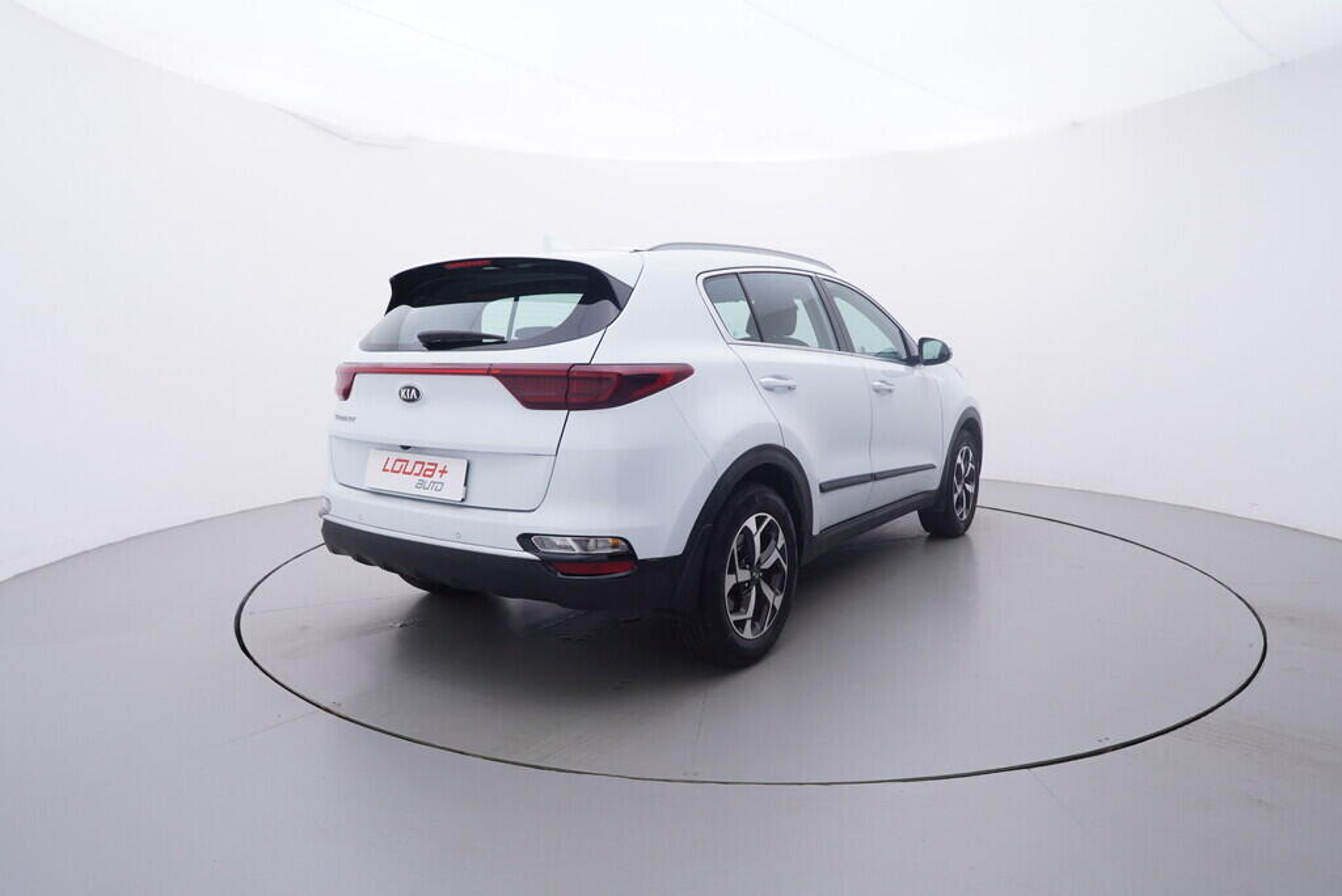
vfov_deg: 56.2
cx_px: 671
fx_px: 839
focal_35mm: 22
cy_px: 448
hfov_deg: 77.3
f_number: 5
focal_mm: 15
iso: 200
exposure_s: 1/80
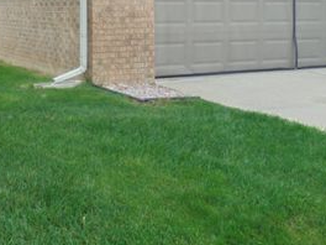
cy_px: 22
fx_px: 518
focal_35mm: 55
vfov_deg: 25.7
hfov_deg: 33.3
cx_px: 38
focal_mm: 5.3
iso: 100
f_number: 3.7
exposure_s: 1/200
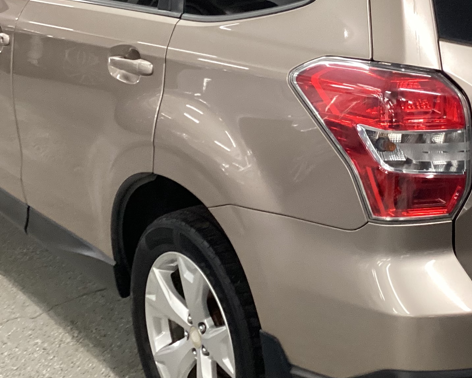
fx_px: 964
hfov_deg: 27.1
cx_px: 353
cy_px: 110
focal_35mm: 69
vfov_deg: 22.0
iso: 250
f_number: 2.4
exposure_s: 1/60
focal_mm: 3.3
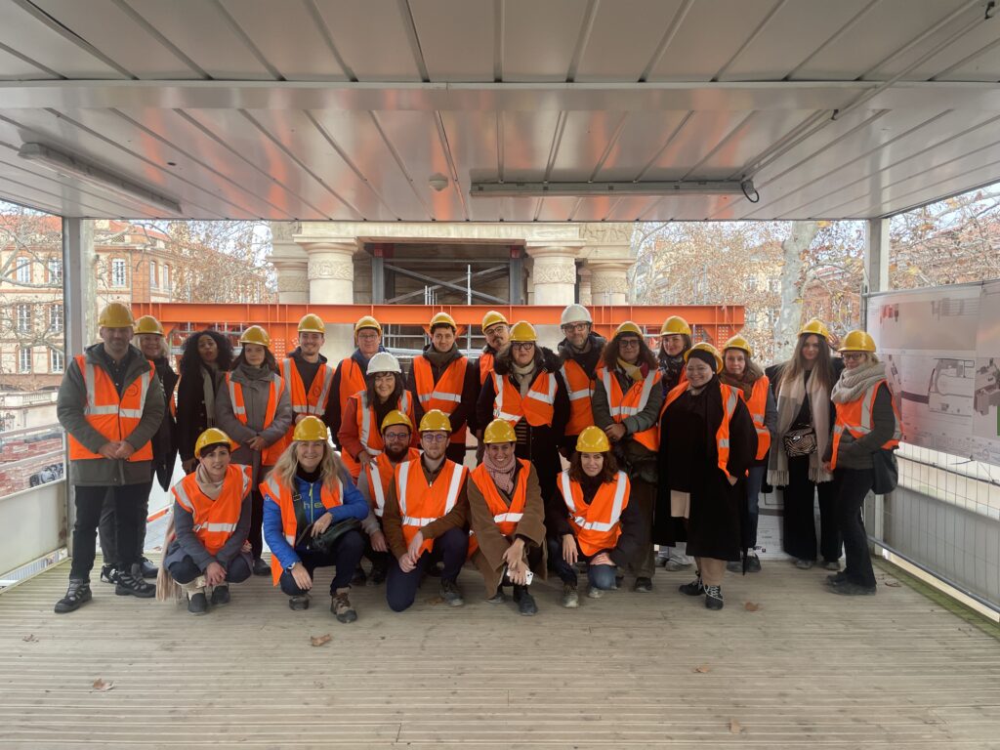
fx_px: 751
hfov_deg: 67.3
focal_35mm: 26
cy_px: 375
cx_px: 500
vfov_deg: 53.1
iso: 80
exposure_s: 1/121
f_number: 1.6
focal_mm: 4.2
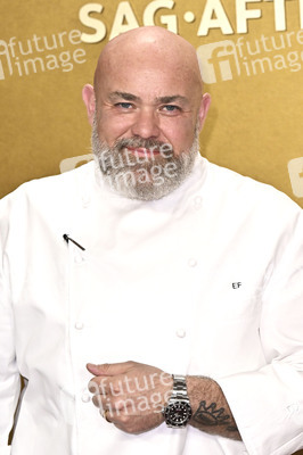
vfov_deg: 14.2
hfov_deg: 9.4
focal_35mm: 145
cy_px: 228
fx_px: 1834
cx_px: 152
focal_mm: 97
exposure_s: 1/320
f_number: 5.6
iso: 2500
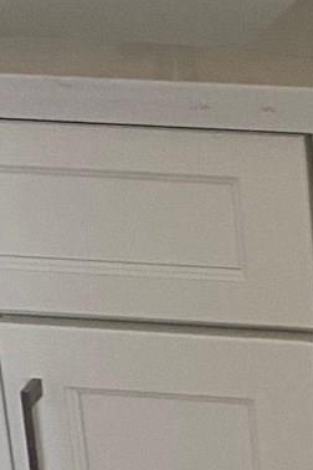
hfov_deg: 8.0
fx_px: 2152
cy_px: 241
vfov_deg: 12.5
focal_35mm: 165
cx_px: 616
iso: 125
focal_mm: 4.25
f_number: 1.8
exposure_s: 1/71
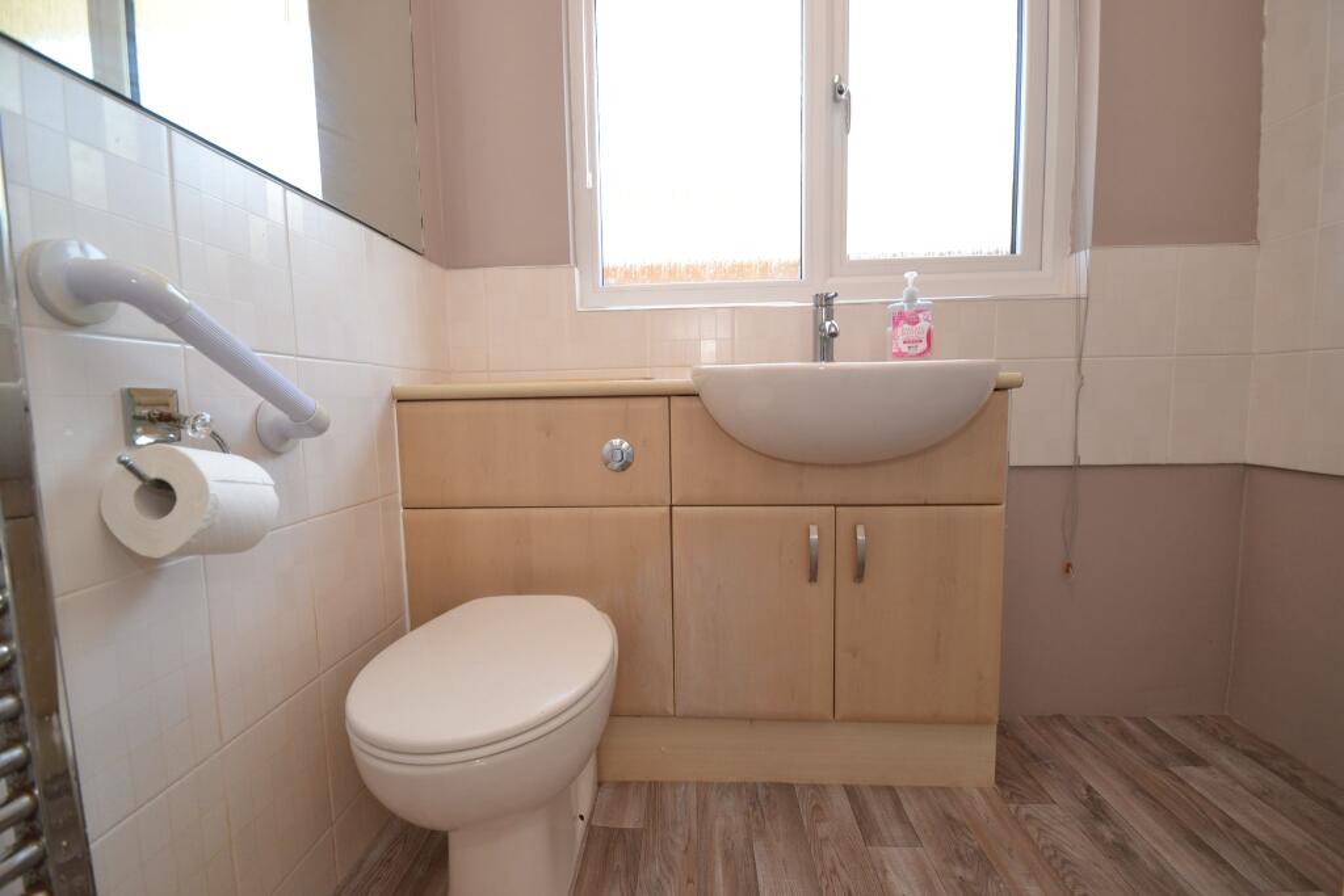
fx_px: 560
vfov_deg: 77.3
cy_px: 448
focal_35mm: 15
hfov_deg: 100.4
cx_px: 672
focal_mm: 10
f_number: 4.5
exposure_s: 1/80
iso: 400
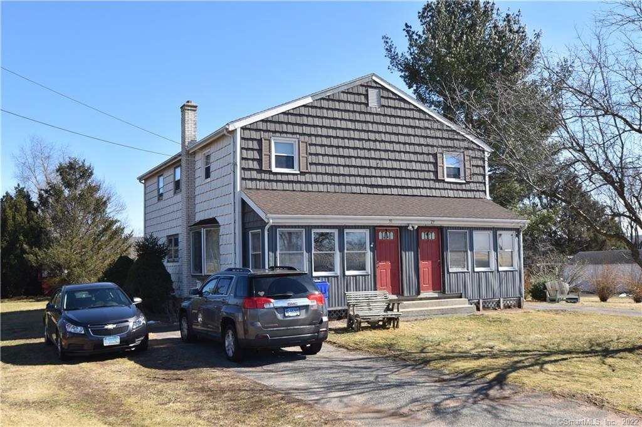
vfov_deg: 36.8
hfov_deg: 53.1
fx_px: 642
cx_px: 321
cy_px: 214
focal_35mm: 36
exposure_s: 1/250
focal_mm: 24
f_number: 8
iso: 200
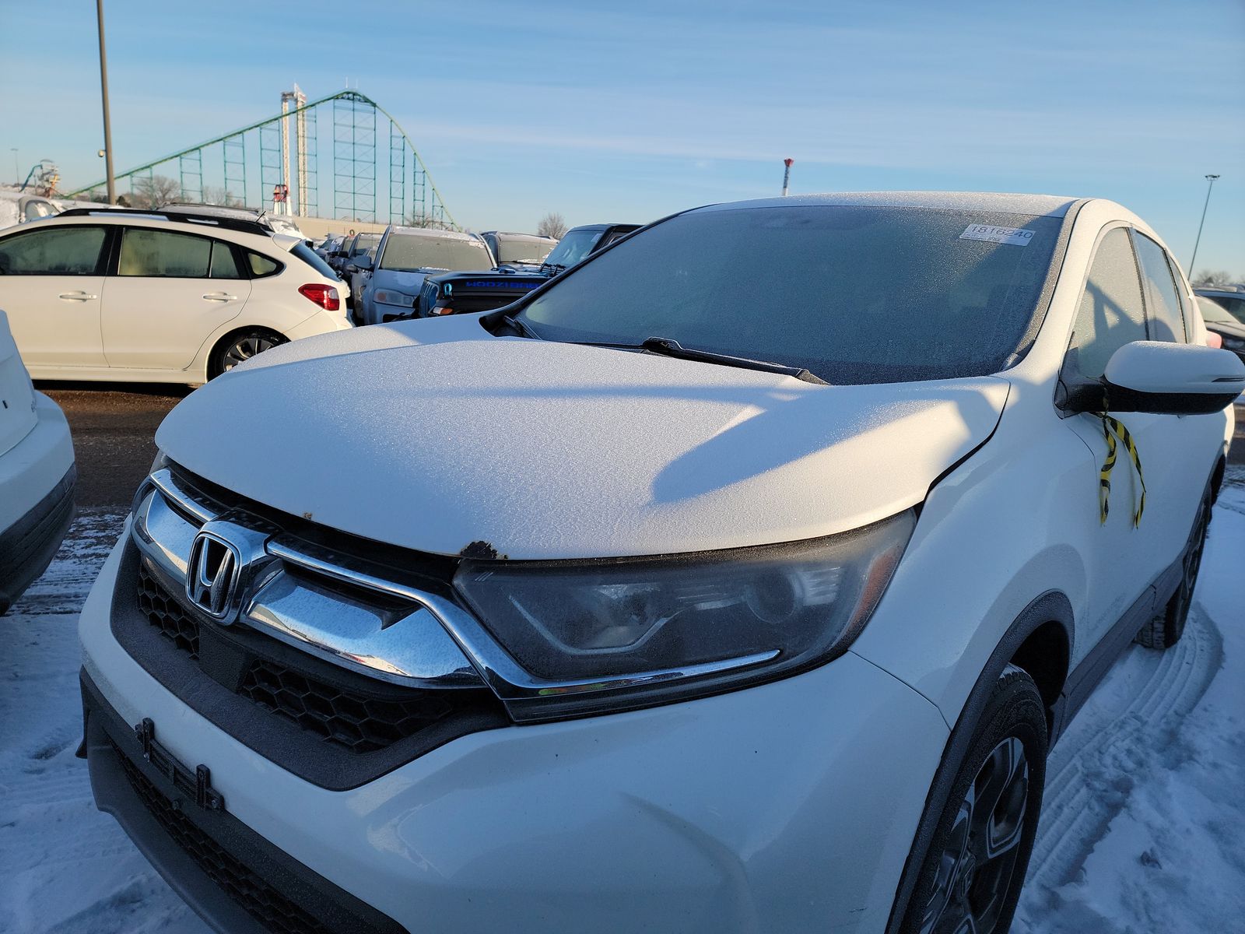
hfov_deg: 71.6
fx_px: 863
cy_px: 467
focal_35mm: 24
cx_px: 622
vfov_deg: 56.8
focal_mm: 6.7
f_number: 1.8
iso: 50
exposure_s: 1/629
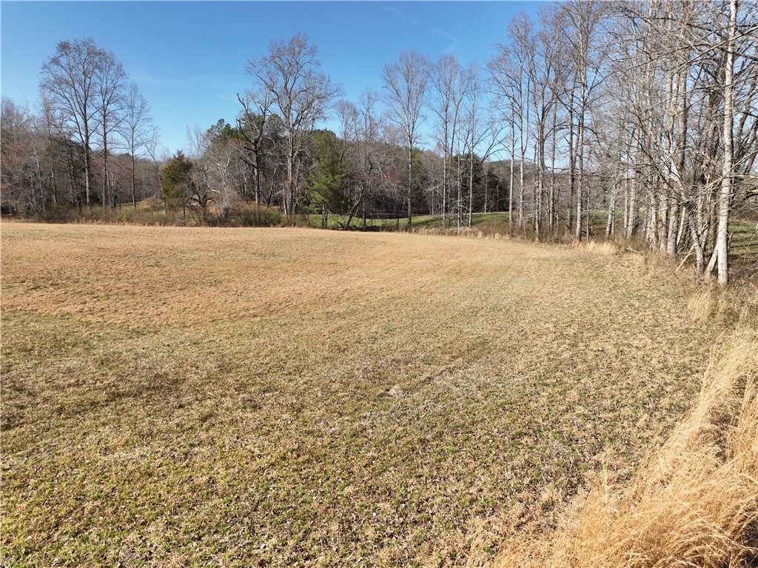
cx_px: 379
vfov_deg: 56.8
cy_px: 284
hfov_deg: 71.6
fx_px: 525
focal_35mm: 24
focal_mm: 12.29
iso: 100
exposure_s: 1/160
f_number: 2.8
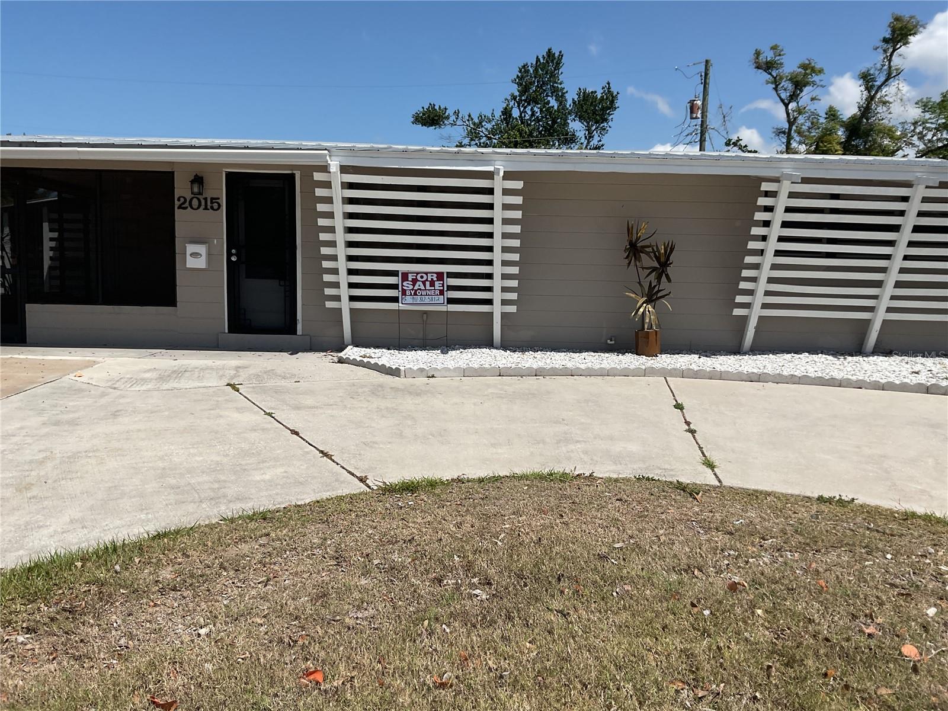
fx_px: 794
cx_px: 474
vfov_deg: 48.2
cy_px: 356
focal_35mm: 29
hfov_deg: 61.7
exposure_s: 1/3534
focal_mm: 3
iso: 16
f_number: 1.8
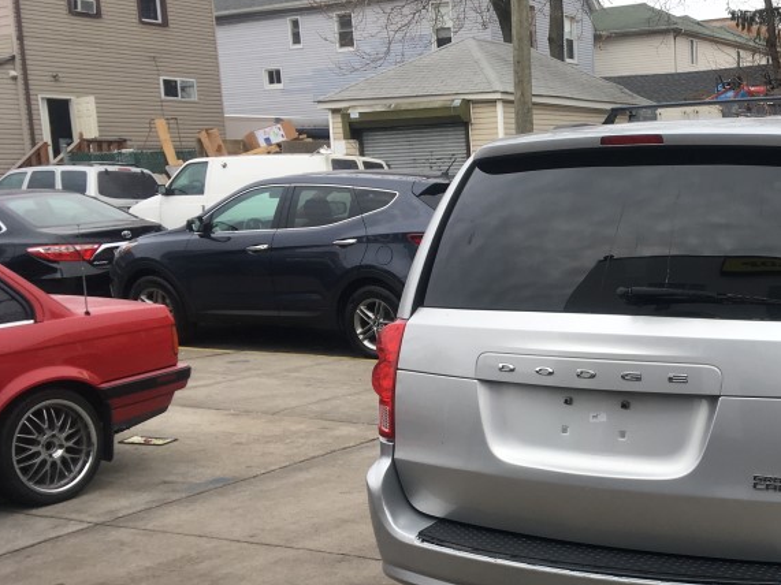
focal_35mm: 52
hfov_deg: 35.0
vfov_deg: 27.9
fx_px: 1173
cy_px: 390
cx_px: 678
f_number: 2.2
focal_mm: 4.15
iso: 25
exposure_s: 1/209
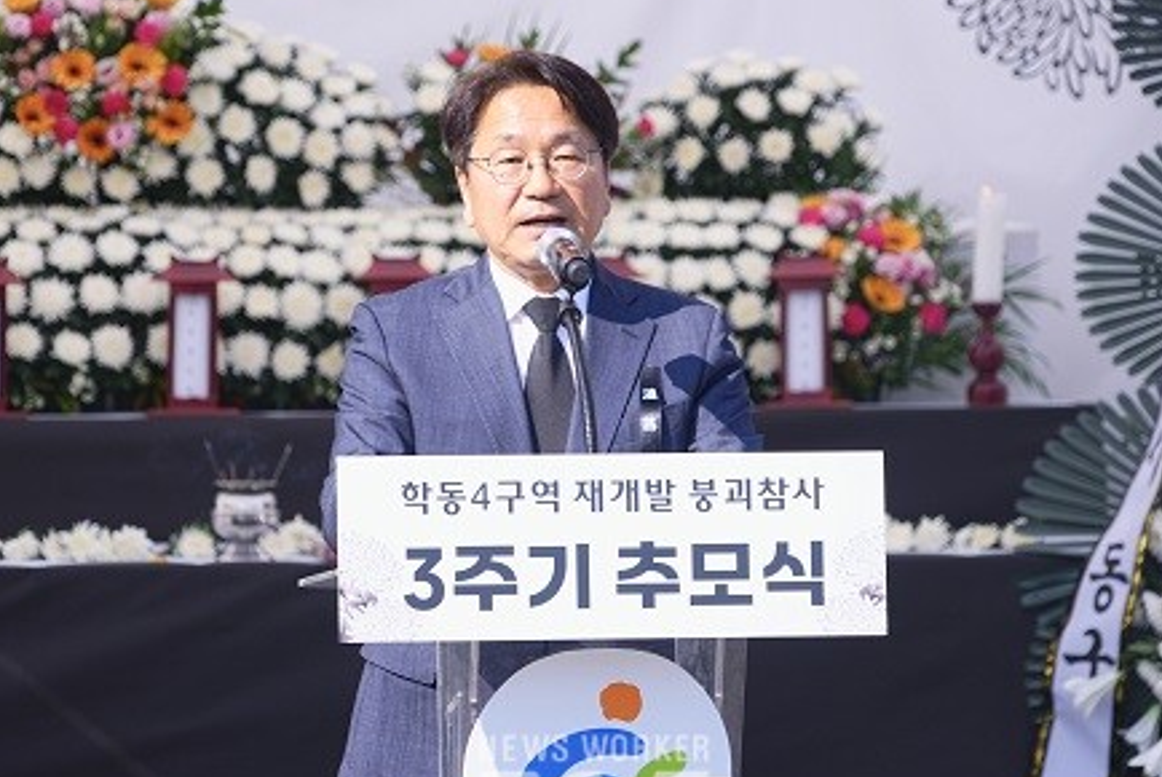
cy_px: 460
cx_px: 557
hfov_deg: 9.9
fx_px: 6686
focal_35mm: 207
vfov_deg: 6.6
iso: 200
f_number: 6.3
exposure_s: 1/400
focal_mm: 160
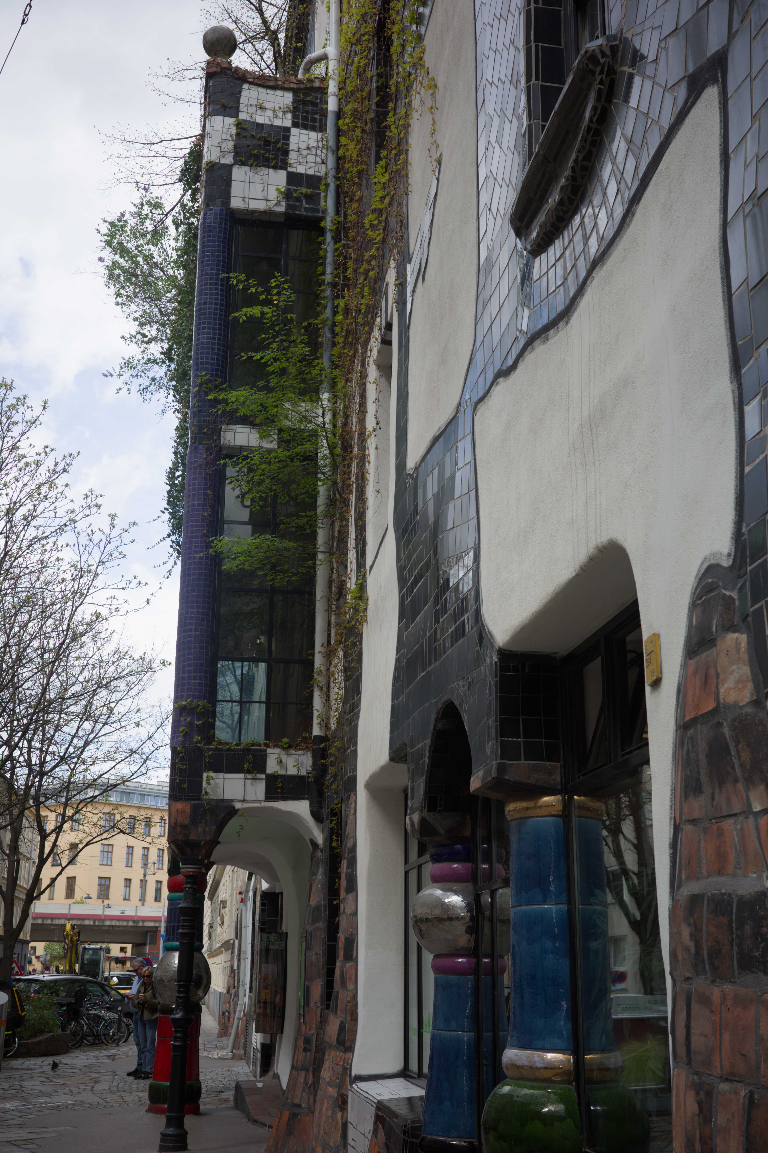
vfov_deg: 48.5
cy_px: 576
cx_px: 384
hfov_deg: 33.4
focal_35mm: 40
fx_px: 1280
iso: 100
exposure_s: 1/200
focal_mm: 26
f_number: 5
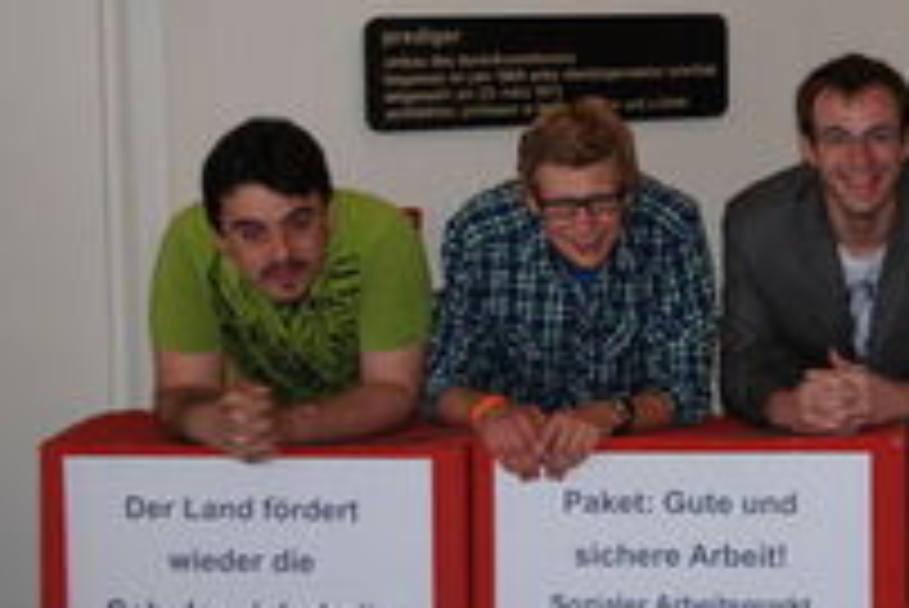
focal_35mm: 92
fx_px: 2324
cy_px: 196
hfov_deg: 21.5
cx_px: 862
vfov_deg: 14.9
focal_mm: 31
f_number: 4.5
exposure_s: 1/60
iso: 250
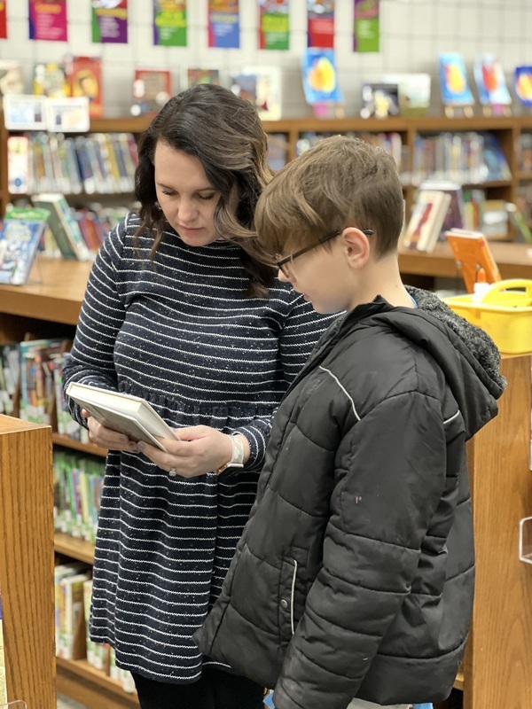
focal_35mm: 77
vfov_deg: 25.3
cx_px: 266
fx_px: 1578
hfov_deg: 19.1
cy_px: 354
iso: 400
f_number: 2.8
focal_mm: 9
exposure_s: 1/15
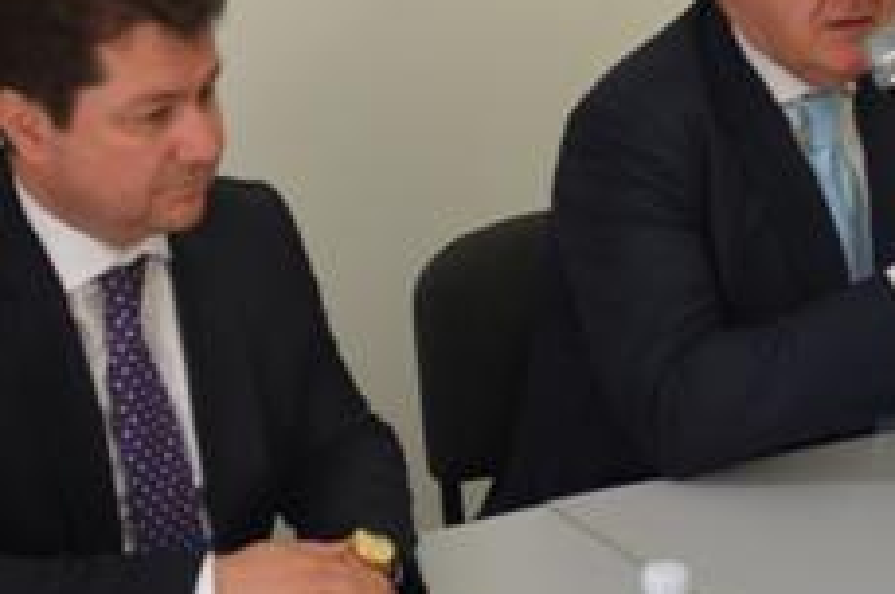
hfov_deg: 24.8
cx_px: 434
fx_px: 2036
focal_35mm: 82
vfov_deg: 16.6
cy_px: 287
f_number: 4
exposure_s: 1/60
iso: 720
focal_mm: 28
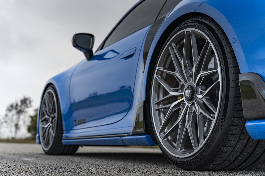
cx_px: 132
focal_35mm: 57
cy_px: 88
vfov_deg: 23.7
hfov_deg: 35.0
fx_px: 420
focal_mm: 57.1
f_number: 4.5
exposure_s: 1/160
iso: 125
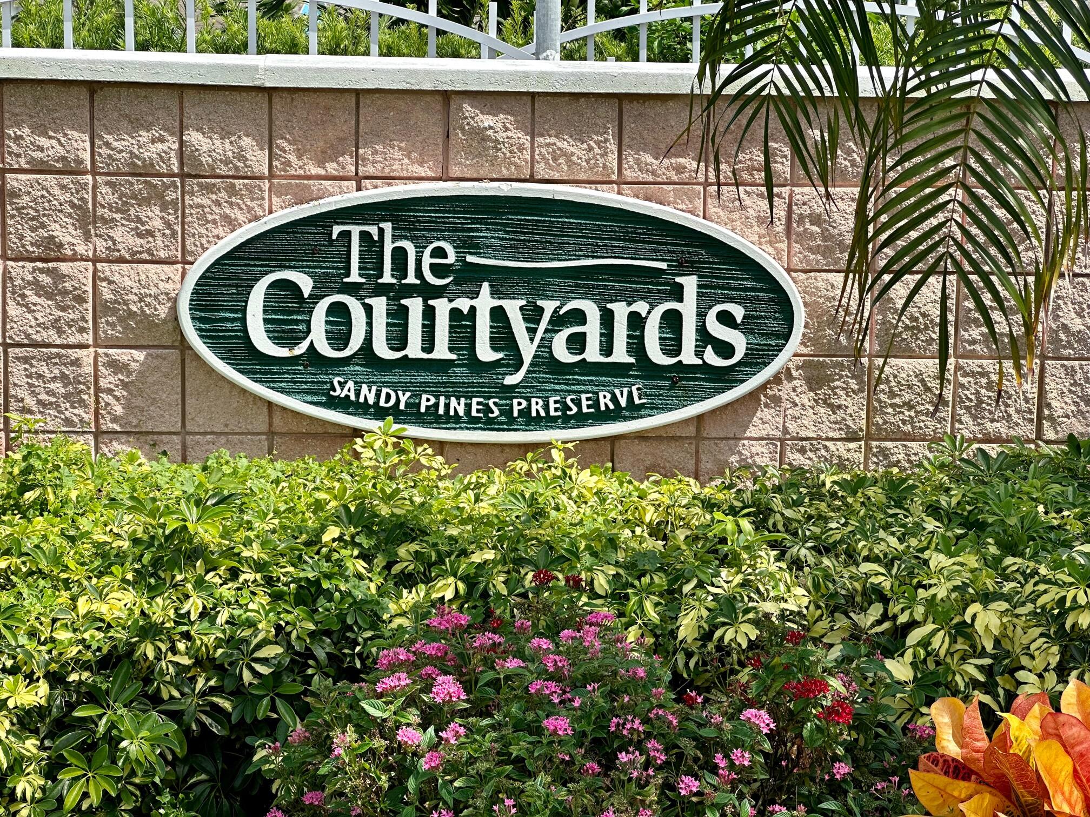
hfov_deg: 25.3
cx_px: 545
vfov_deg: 19.1
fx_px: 2425
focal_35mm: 77
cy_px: 408
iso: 32
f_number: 2.8
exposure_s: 1/497
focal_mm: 9
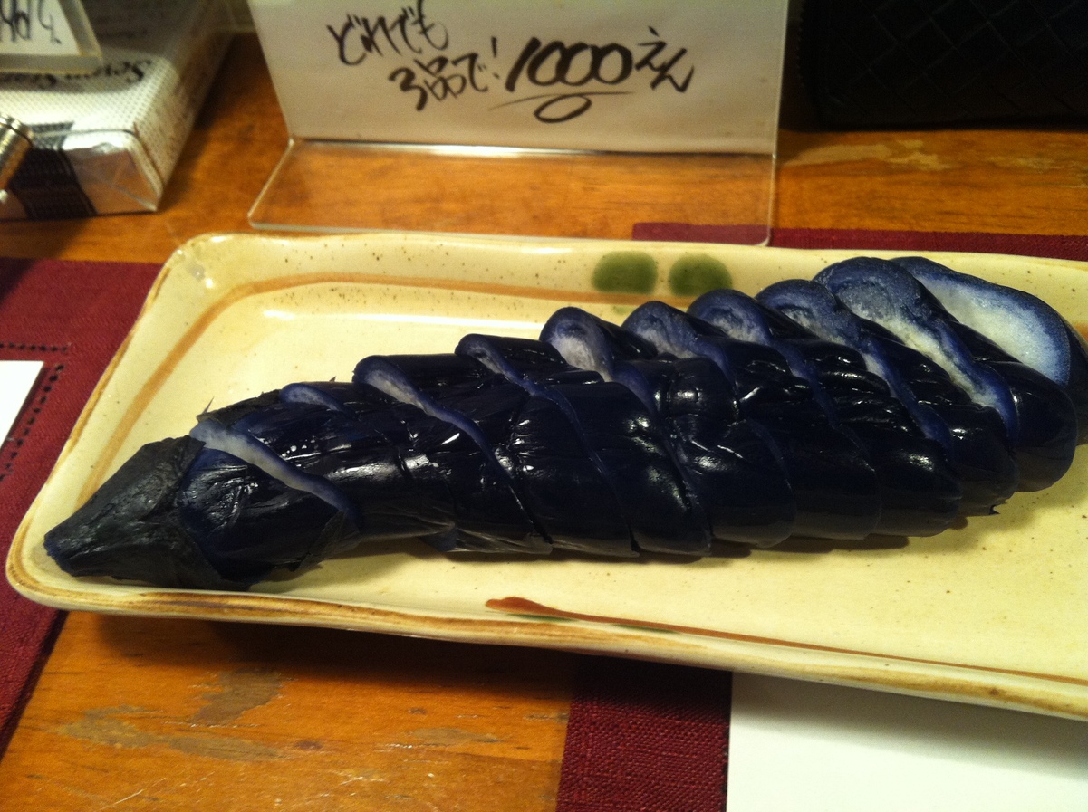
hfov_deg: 52.7
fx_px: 1098
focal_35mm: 35
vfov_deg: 40.6
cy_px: 406
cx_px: 544
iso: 125
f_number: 2.8
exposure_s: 1/15
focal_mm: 3.85
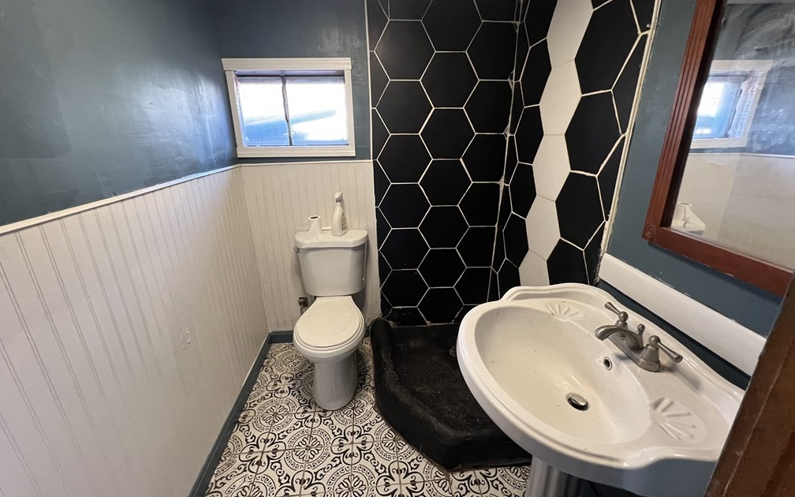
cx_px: 396
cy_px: 230
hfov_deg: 105.3
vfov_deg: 78.5
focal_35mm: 14
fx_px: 303
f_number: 1.8
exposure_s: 1/60
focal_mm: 1.57
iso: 500
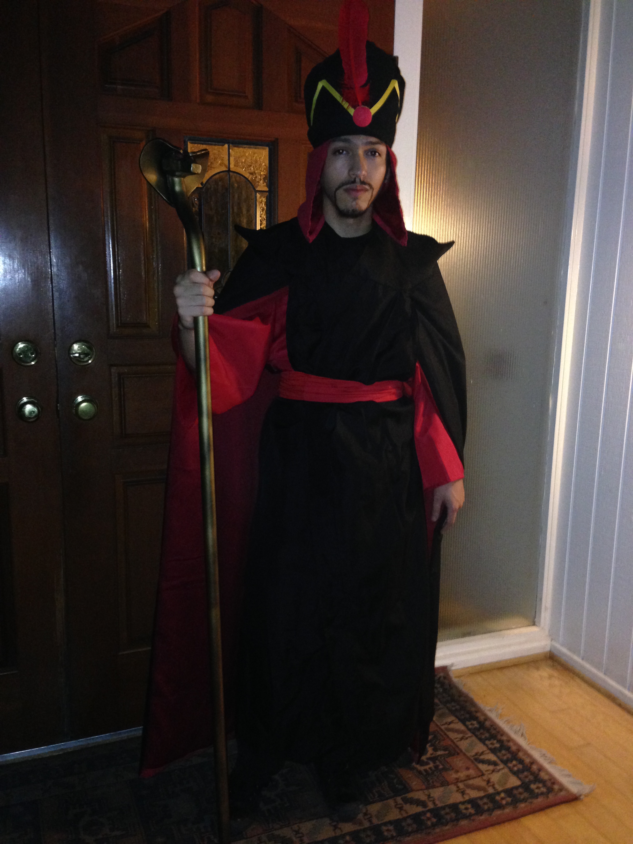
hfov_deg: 42.9
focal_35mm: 33
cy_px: 422
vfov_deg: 55.4
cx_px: 316
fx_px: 805
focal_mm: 4.12
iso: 320
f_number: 2.4
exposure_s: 1/16
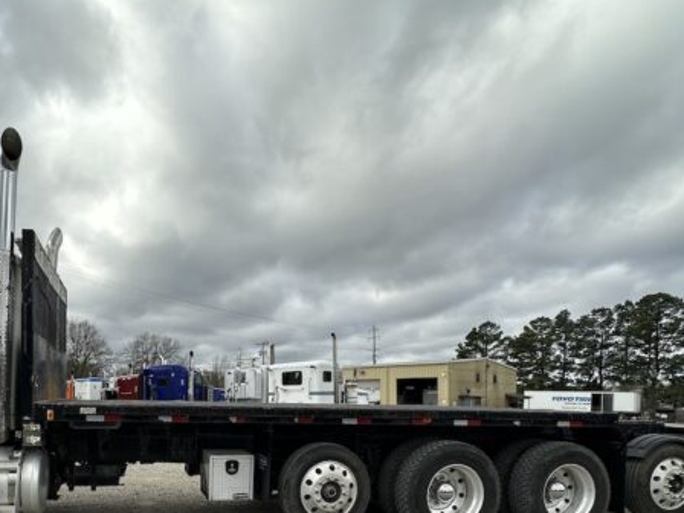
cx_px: 202
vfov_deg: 53.6
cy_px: 398
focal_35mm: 24
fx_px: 474
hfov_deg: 68.5
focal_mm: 2.22
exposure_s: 1/1289
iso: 40
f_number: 2.2
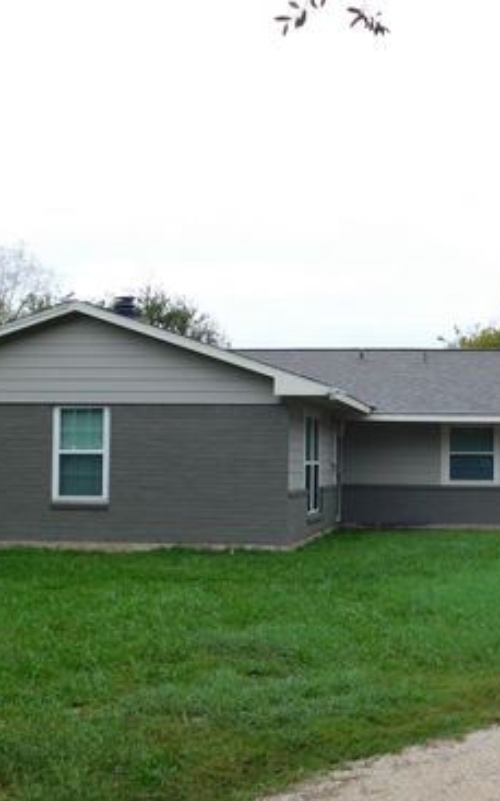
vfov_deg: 38.9
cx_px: 378
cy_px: 407
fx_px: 1135
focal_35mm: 52
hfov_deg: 24.6
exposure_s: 1/125
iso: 125
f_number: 3.5
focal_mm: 6.3
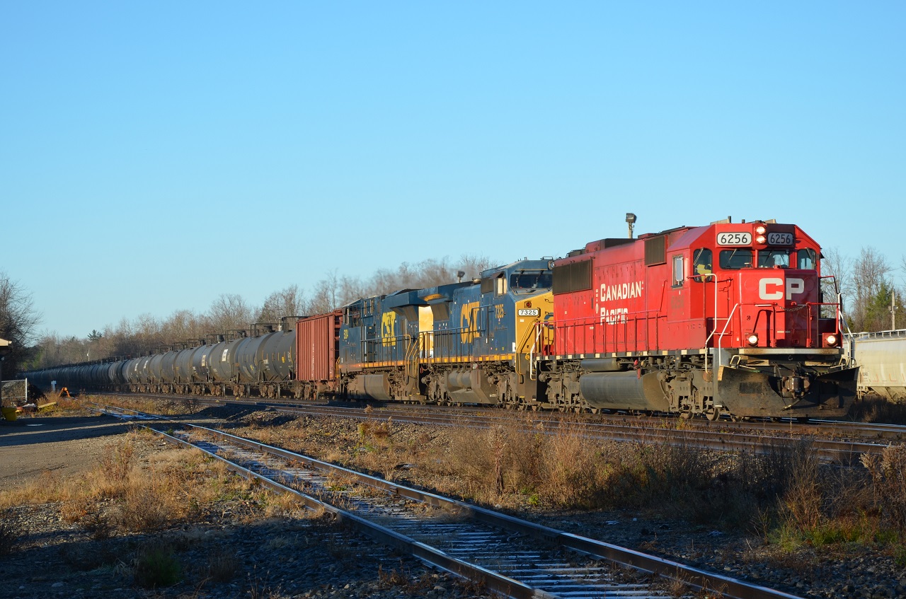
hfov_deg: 20.7
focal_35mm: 99
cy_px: 300
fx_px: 2486
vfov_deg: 13.8
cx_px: 453
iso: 125
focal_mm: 66
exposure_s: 1/250
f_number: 8
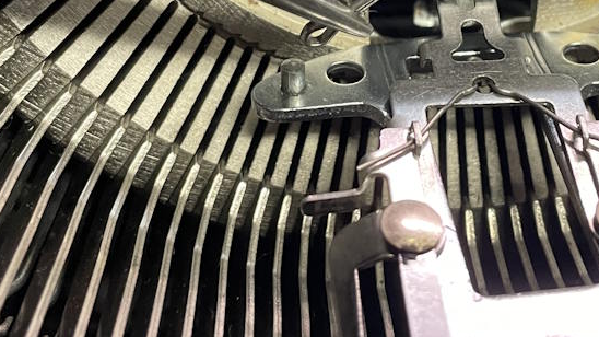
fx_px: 985
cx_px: 344
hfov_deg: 33.8
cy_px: 18
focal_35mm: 62
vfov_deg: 19.0
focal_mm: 4.2
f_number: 1.6
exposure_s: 1/60
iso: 400
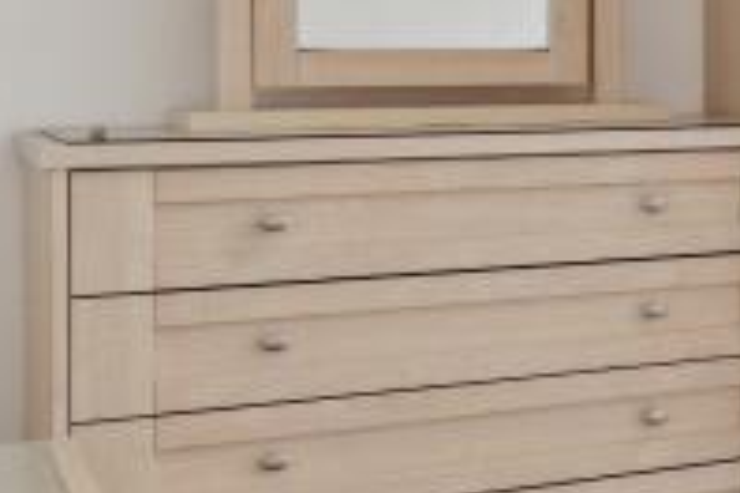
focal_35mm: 88
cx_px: 1327
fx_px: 1809
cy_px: 43
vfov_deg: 15.3
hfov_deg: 18.3
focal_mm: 17
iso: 800
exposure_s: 1/100
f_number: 6.3
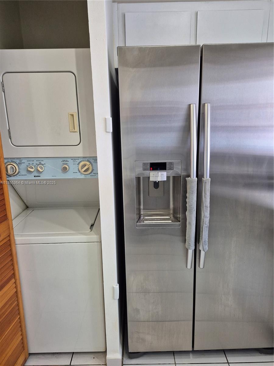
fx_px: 243
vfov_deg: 73.9
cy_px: 183
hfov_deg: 58.9
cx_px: 137
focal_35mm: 23
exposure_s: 1/120
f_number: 1.8
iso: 400
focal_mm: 5.4
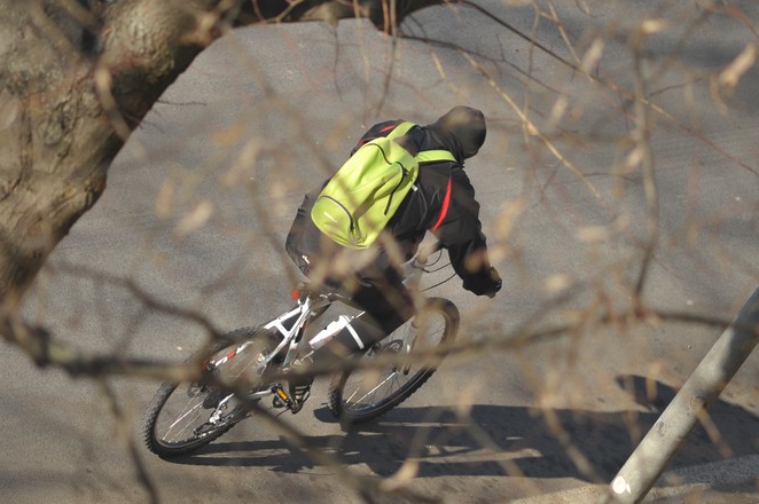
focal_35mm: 272
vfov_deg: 5.0
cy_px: 199
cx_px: 367
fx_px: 5729
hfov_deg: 7.6
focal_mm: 200
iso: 200
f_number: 4
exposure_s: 1/640
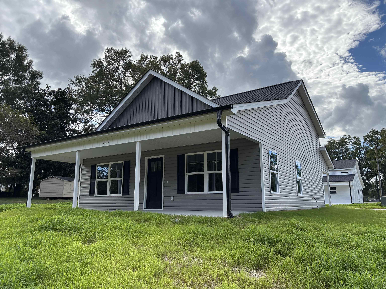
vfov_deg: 53.1
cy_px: 144
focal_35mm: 26
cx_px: 193
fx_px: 290
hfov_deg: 67.3
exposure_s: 1/2062
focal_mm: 5.96
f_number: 1.6
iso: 50
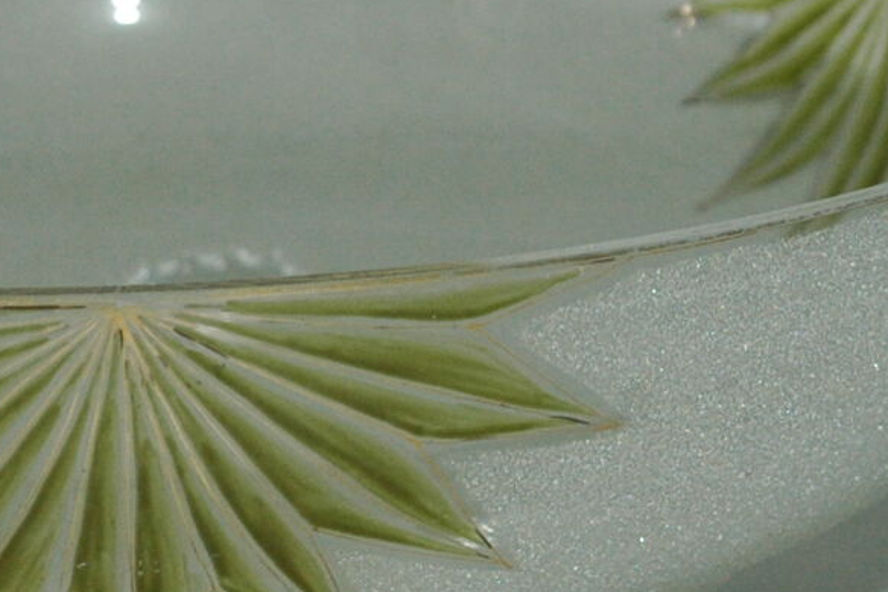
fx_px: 3970
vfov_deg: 8.5
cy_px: 257
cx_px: 123
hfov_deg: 12.7
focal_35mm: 161
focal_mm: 28
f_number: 7.1
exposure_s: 1/125
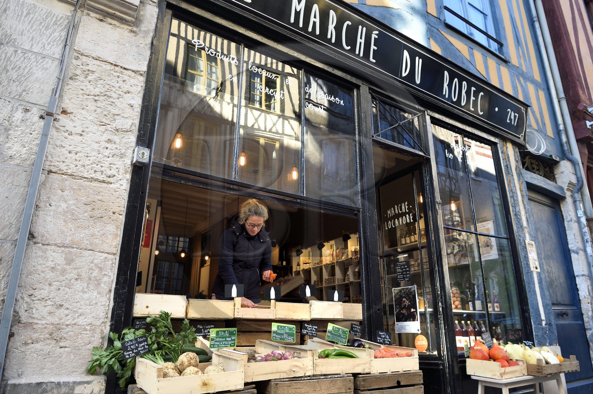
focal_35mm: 24
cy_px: 197
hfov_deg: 73.8
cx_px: 296
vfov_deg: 53.1
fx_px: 395
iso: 200
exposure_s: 1/50
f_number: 5.6
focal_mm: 24
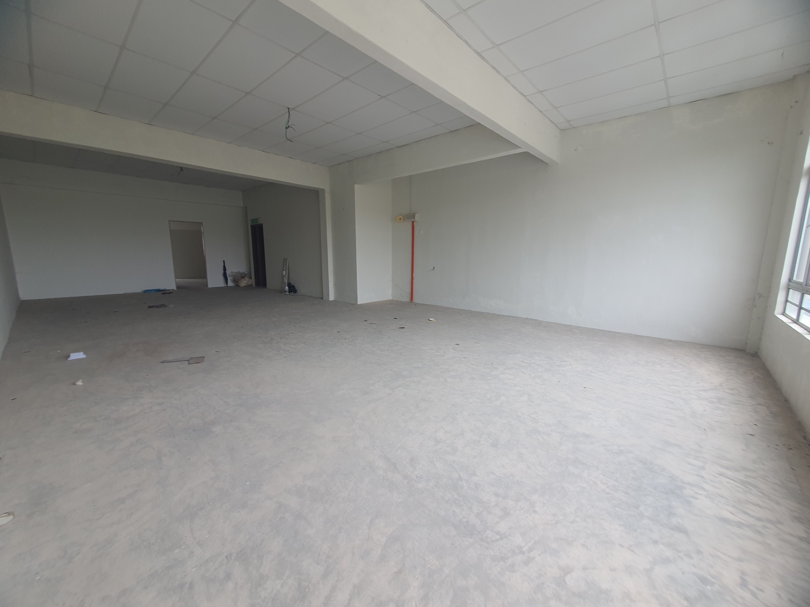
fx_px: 304
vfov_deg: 89.9
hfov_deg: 106.2
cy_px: 304
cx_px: 405
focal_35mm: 13
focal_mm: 1.8
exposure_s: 1/50
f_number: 2.2
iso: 50
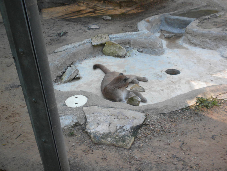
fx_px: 243
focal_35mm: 37
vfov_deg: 38.7
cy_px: 86
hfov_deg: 50.1
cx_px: 114
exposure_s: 1/64
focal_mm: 6.6
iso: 64
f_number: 3.5
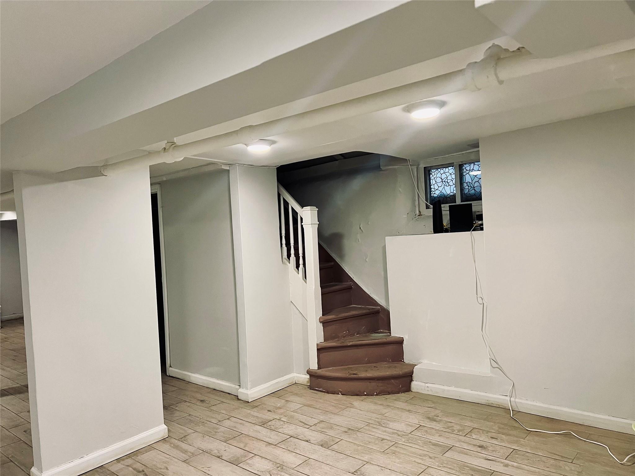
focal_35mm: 26
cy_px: 238
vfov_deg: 53.1
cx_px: 318
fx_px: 477
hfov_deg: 67.3
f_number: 1.5
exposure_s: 1/60
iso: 250
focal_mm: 5.7
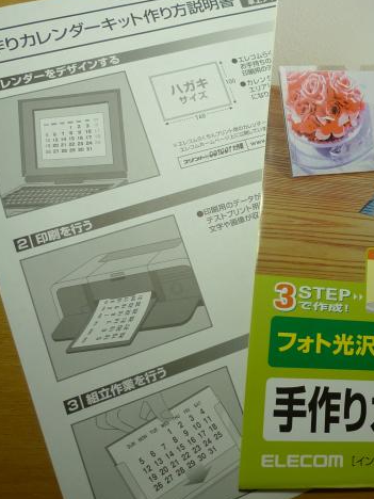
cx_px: 386
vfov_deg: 45.8
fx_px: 591
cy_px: 242
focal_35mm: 41
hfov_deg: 32.0
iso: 80
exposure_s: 1/50
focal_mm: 5.1
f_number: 2
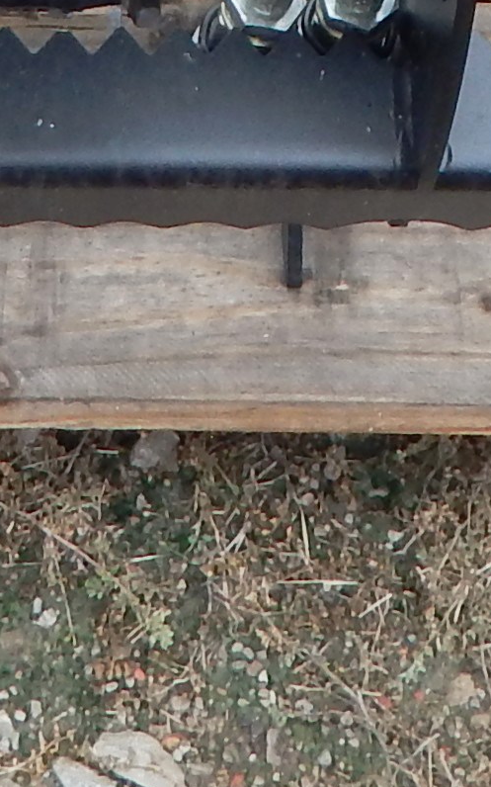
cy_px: -688
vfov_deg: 13.6
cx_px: 125
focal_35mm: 135
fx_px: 2892
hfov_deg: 9.7
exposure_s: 1/80
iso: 125
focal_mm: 4
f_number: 3
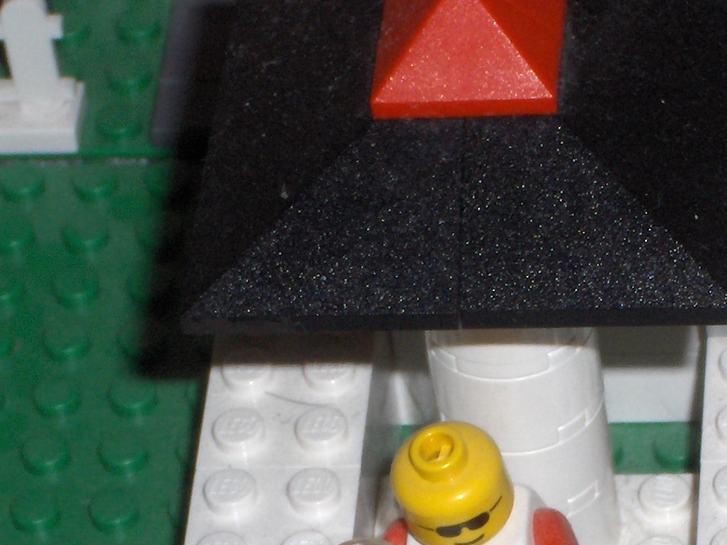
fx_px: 5313
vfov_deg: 5.9
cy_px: 467
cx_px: 408
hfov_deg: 7.8
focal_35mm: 253
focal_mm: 17.39
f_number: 7.7
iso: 100
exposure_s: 1/125
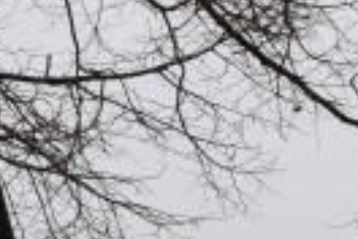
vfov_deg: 5.3
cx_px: 1199
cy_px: 478
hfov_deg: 6.9
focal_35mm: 256
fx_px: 2546
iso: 320
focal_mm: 22
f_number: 8
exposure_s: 1/250
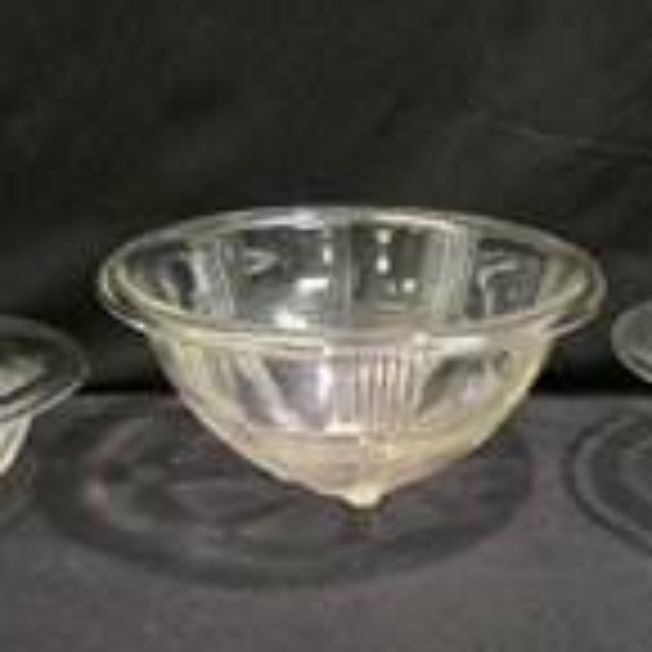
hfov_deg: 35.3
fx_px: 1023
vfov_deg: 35.2
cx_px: 375
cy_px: 389
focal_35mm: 48
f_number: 1.7
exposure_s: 1/60
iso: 1250
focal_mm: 6.3
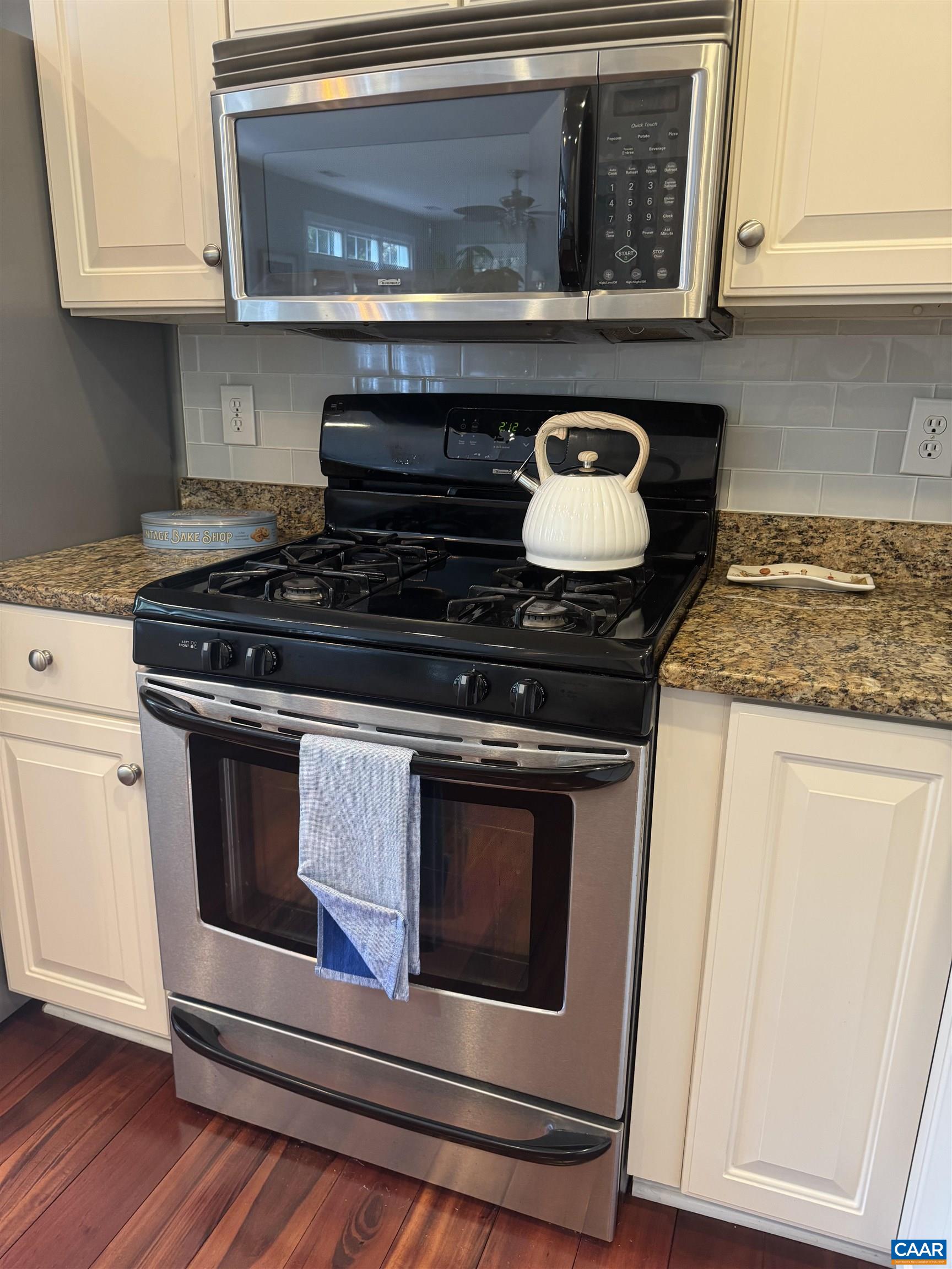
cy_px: 634
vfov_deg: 71.6
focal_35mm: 24
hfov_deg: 56.8
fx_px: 880
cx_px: 476
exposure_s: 1/60
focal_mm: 6.76
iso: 320
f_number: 1.78
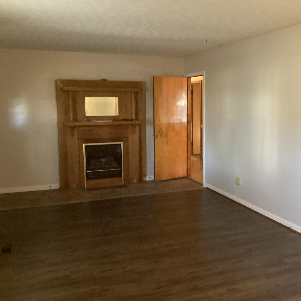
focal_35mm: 37
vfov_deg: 44.9
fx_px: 364
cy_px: 149
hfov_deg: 44.7
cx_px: 179
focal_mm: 3.3
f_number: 2.4
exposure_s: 1/30
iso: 800
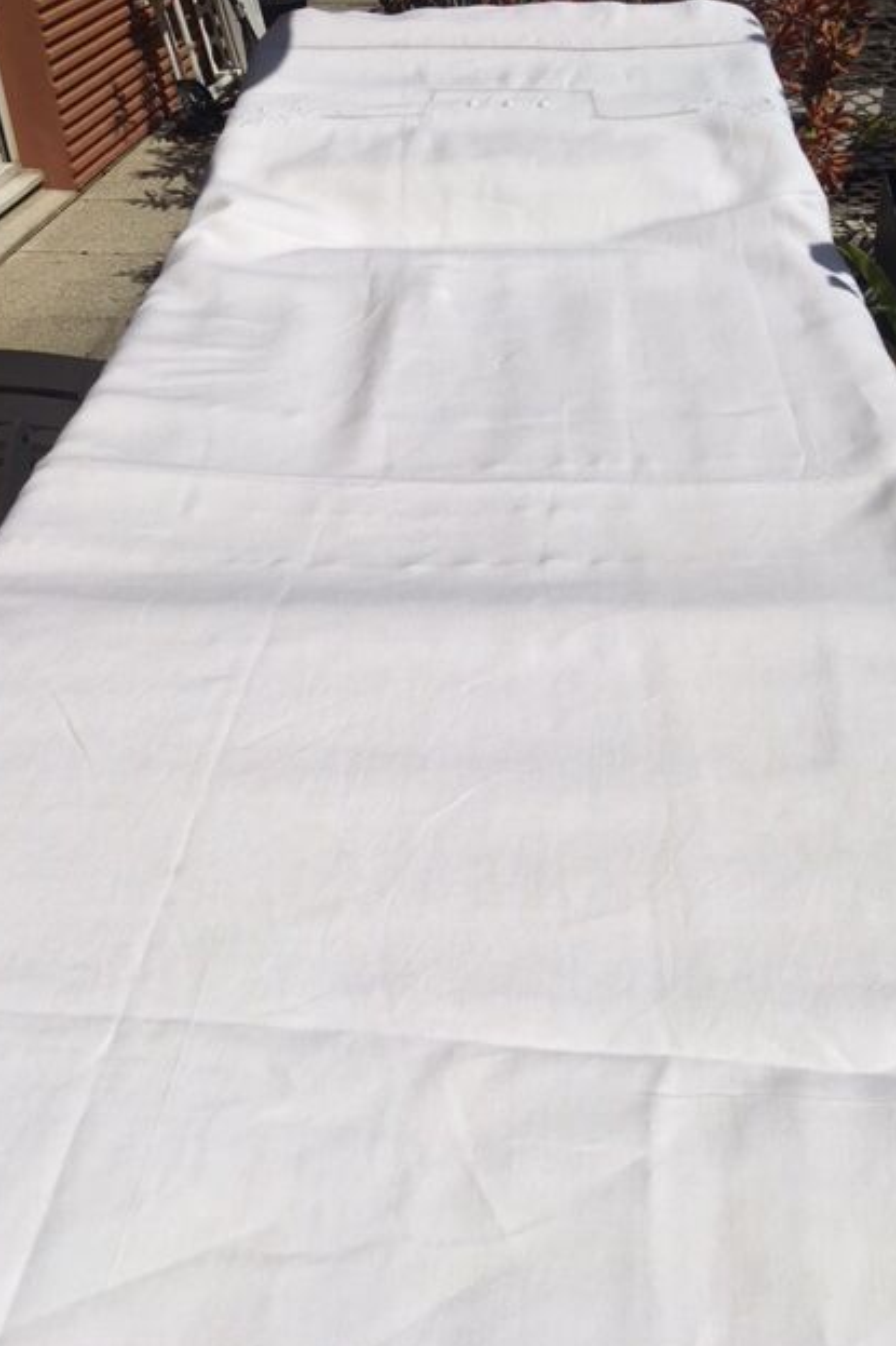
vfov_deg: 60.3
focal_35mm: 31
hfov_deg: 42.3
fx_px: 1158
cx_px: 488
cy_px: 681
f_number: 2.2
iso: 25
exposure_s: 1/8547
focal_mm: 4.15
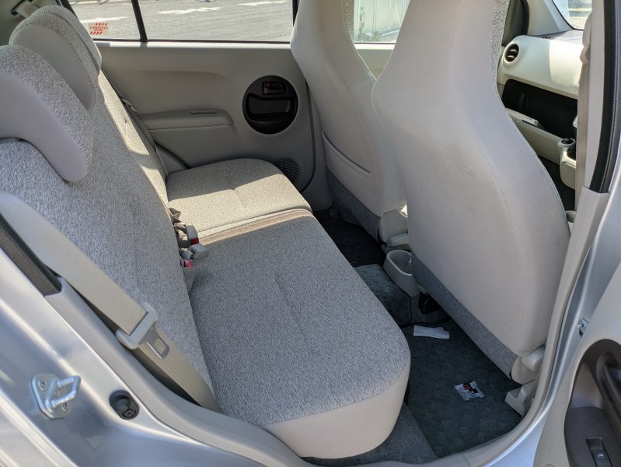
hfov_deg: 69.4
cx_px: 310
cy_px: 234
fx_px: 449
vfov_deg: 54.9
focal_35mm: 25
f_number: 1.89
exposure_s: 1/530
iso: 54
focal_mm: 5.43
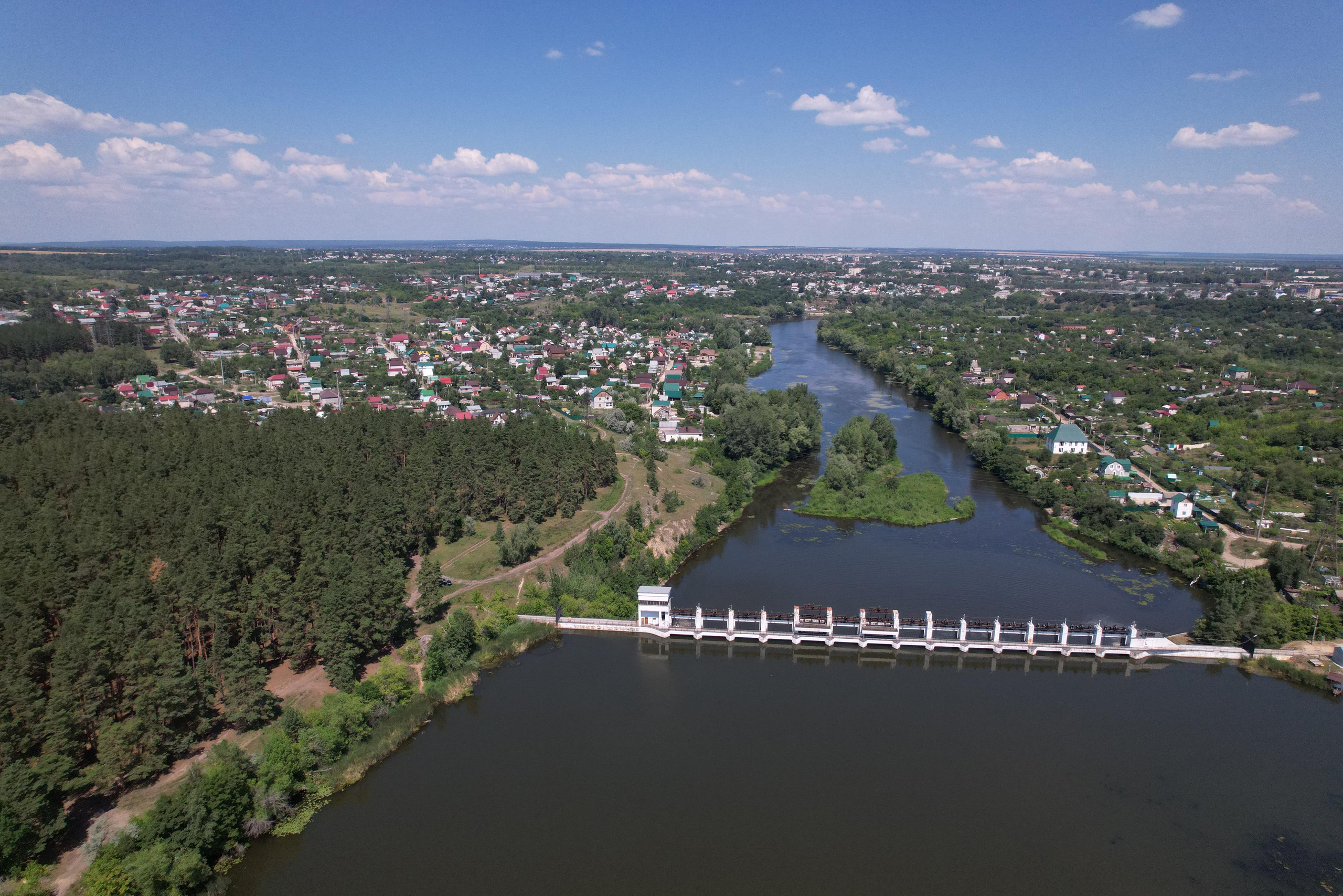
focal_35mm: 22
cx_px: 672
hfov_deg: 78.6
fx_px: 821
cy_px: 448
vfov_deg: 57.2
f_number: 2.8
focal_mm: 8.38
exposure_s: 1/240
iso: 400
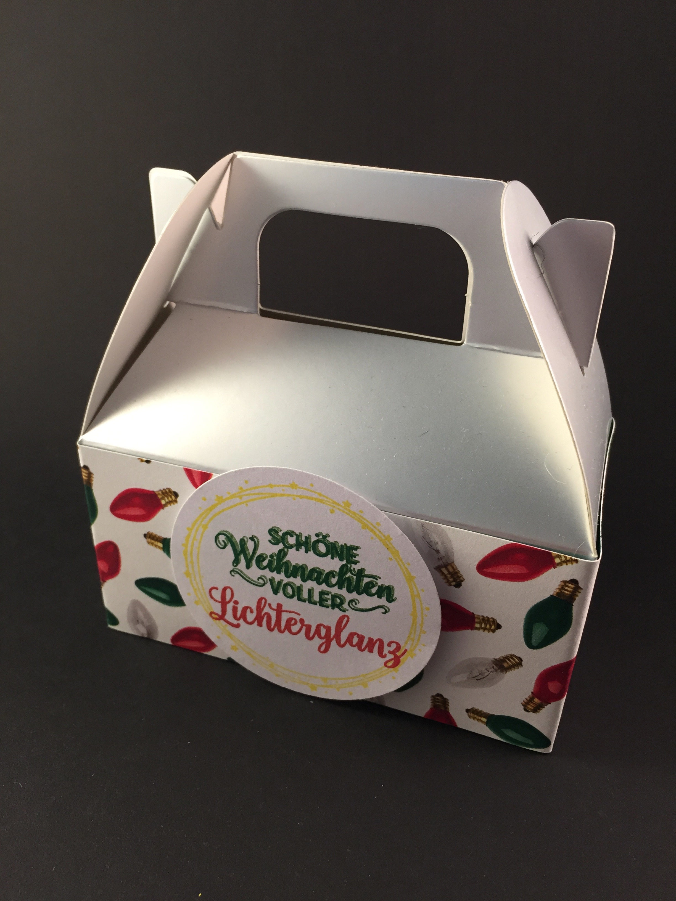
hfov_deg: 48.2
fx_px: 755
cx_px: 338
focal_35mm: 29
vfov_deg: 61.7
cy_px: 450
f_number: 2.2
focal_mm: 4.15
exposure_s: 1/33
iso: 80
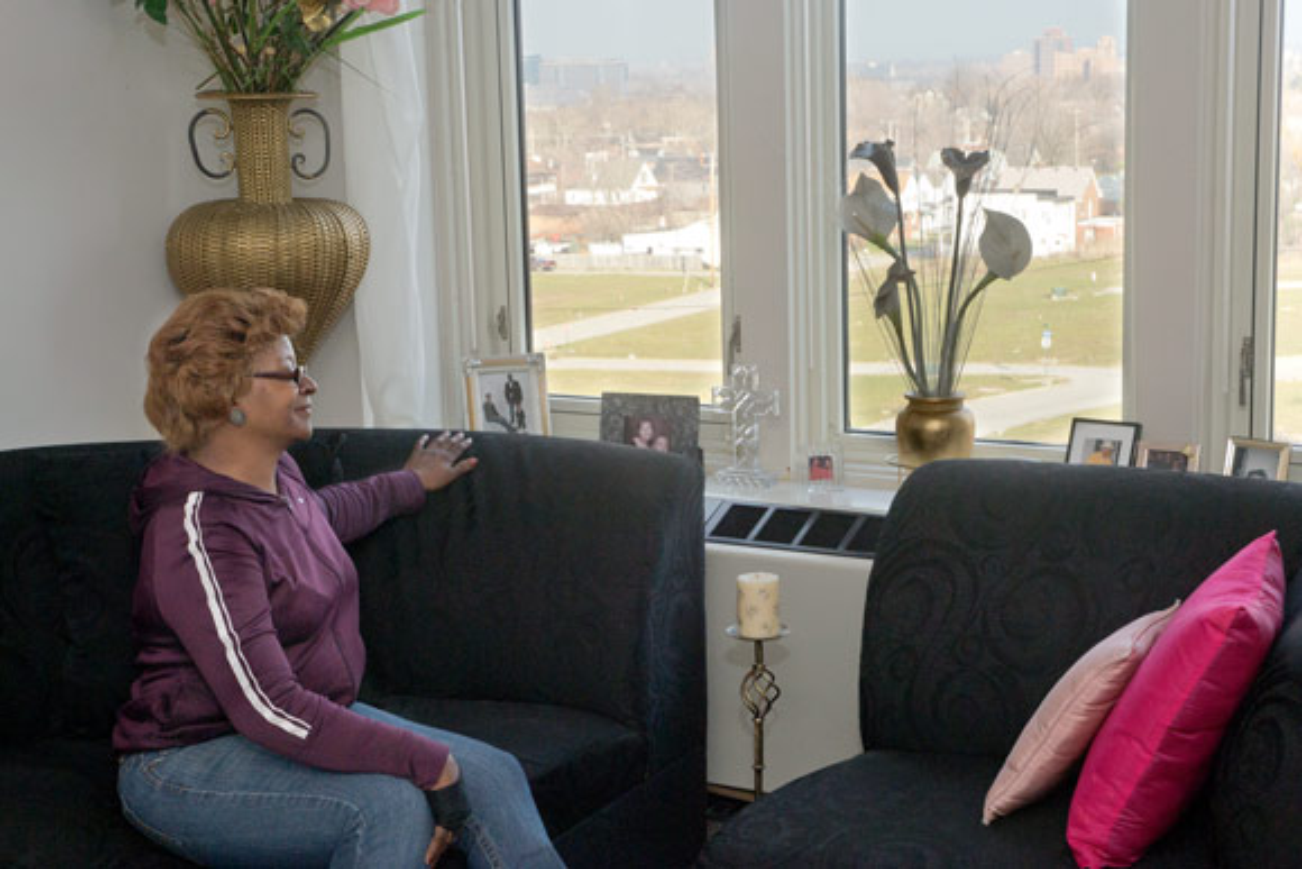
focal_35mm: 60
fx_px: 2170
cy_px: 434
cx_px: 651
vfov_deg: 22.6
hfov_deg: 33.4
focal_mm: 40
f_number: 10
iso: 400
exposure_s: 1/160
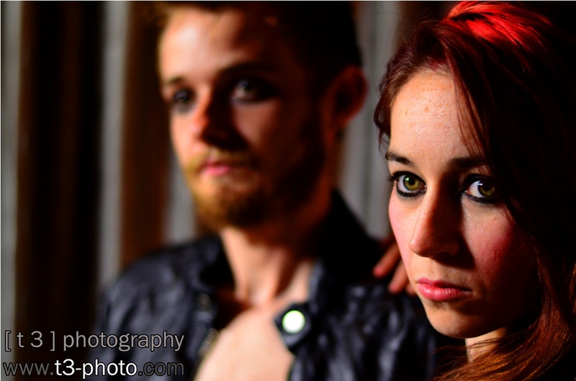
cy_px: 190
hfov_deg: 27.1
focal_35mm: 75
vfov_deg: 18.1
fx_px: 1197
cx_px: 288
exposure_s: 1/500
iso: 1000
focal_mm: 50
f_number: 1.8
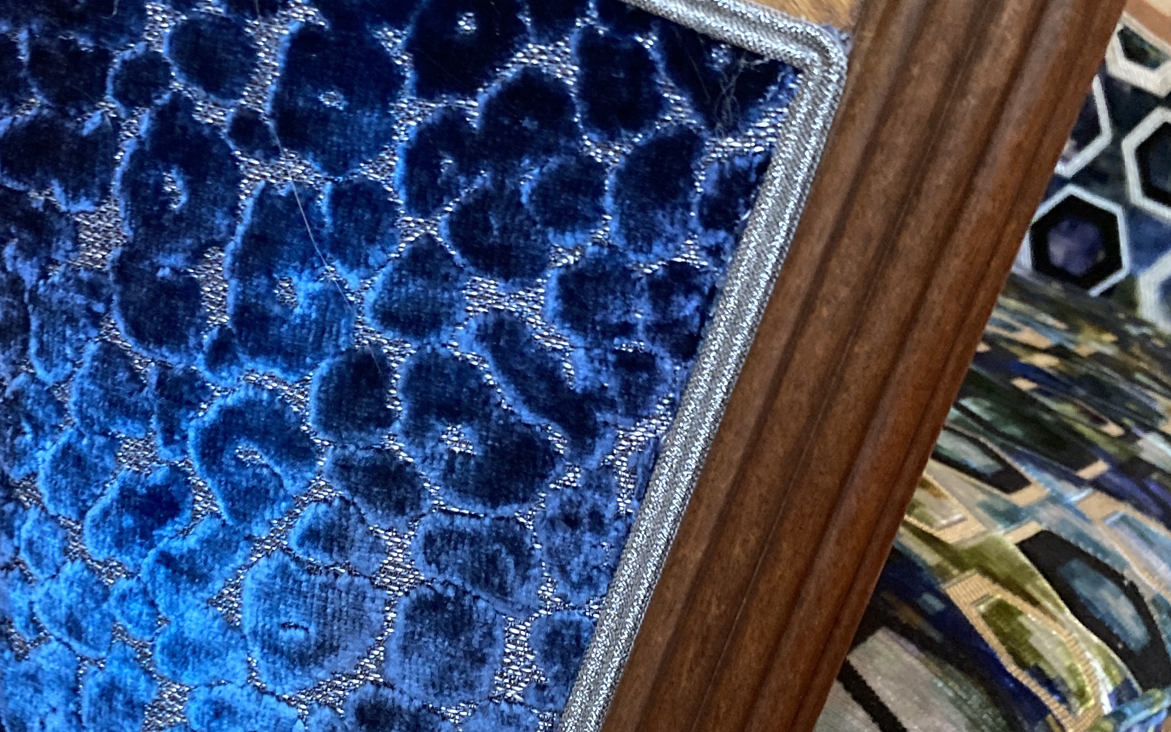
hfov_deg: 34.8
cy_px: 349
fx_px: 1851
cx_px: 403
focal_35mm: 58
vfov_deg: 22.4
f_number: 1.8
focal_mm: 3.99
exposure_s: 1/33
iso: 320
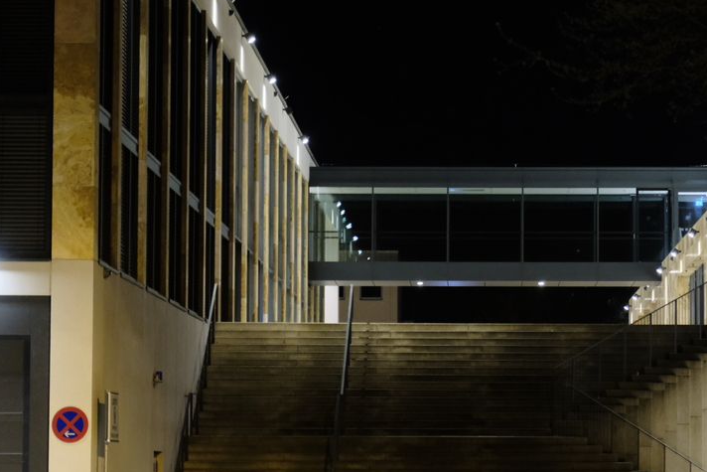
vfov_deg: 9.1
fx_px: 2966
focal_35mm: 151
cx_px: 471
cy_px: 244
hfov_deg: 13.6
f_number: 2.8
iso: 3200
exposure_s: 1/15
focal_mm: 70
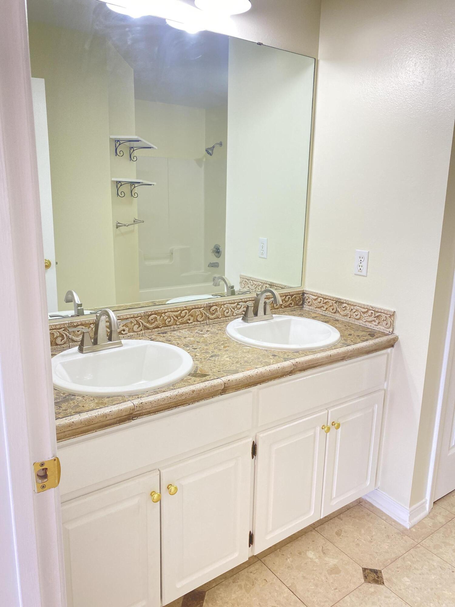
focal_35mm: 26
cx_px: 228
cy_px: 304
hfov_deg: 53.1
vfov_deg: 67.3
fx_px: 456
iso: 80
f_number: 1.8
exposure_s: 1/60
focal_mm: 4.25
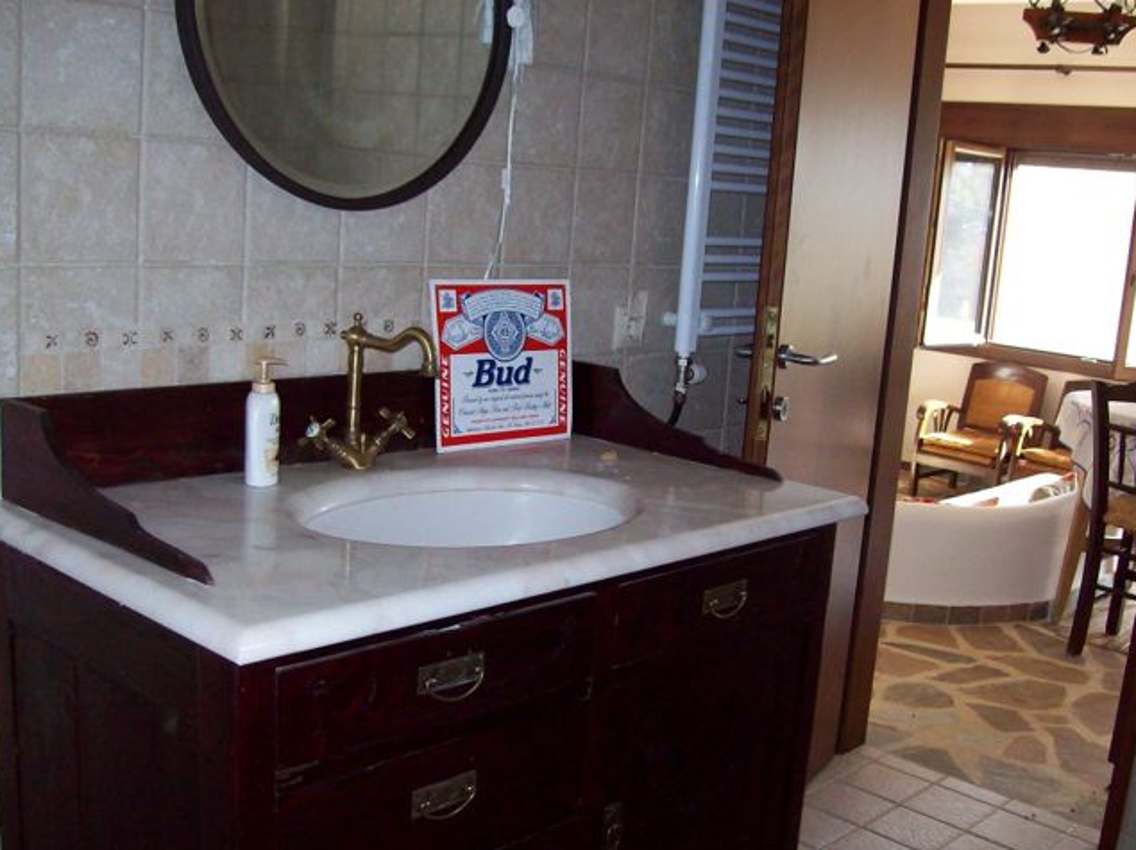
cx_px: 534
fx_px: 1311
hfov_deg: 46.8
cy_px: 469
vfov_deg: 35.9
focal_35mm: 40
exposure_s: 1/64
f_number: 2.7
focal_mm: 6
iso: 200
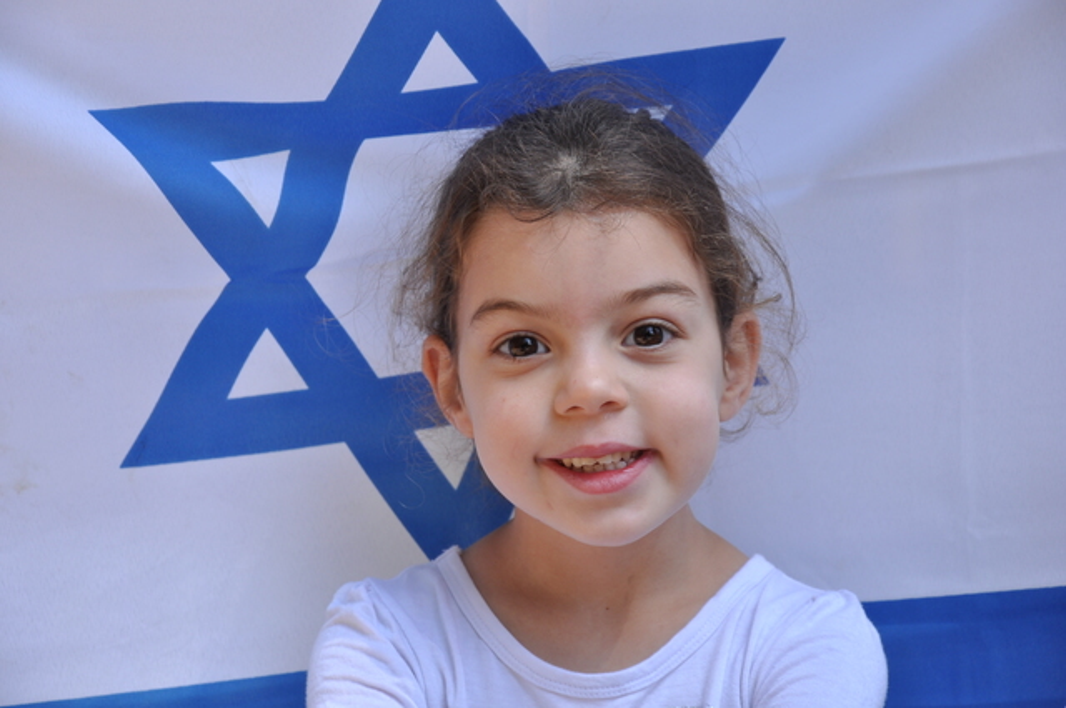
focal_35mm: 158
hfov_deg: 13.1
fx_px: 4658
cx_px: 533
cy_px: 354
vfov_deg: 8.7
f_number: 9
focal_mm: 105
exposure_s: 1/125
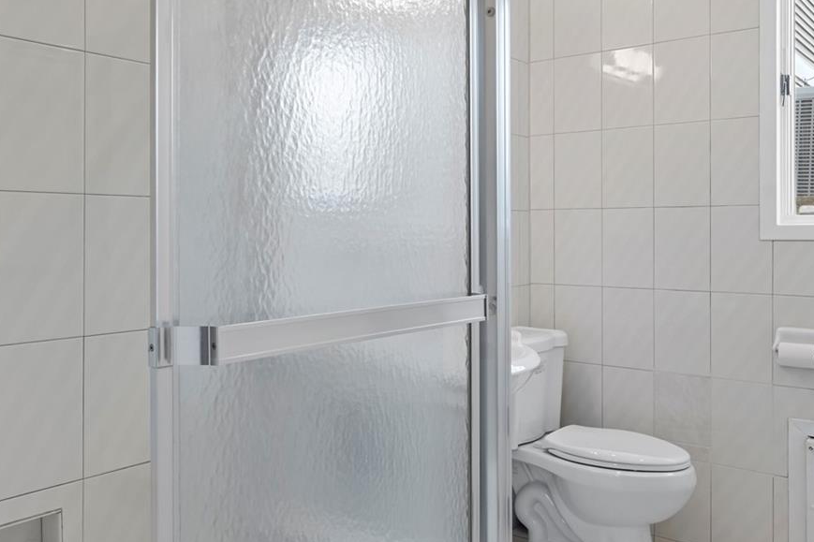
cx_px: 338
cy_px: 218
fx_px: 746
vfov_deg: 39.8
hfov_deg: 56.9
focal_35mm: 33
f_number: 10
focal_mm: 14
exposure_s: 1/8
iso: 250
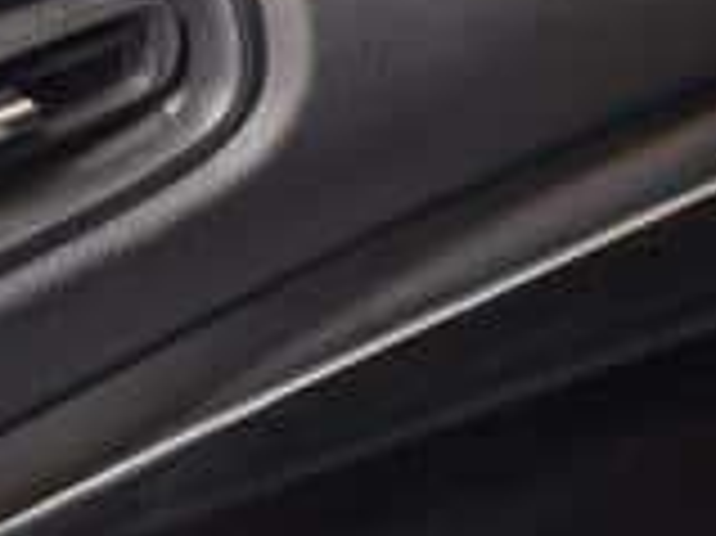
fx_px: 2501
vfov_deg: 12.0
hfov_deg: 15.0
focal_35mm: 121
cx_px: 1112
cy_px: -86
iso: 250
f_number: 1.78
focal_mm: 6.76
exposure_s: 1/50
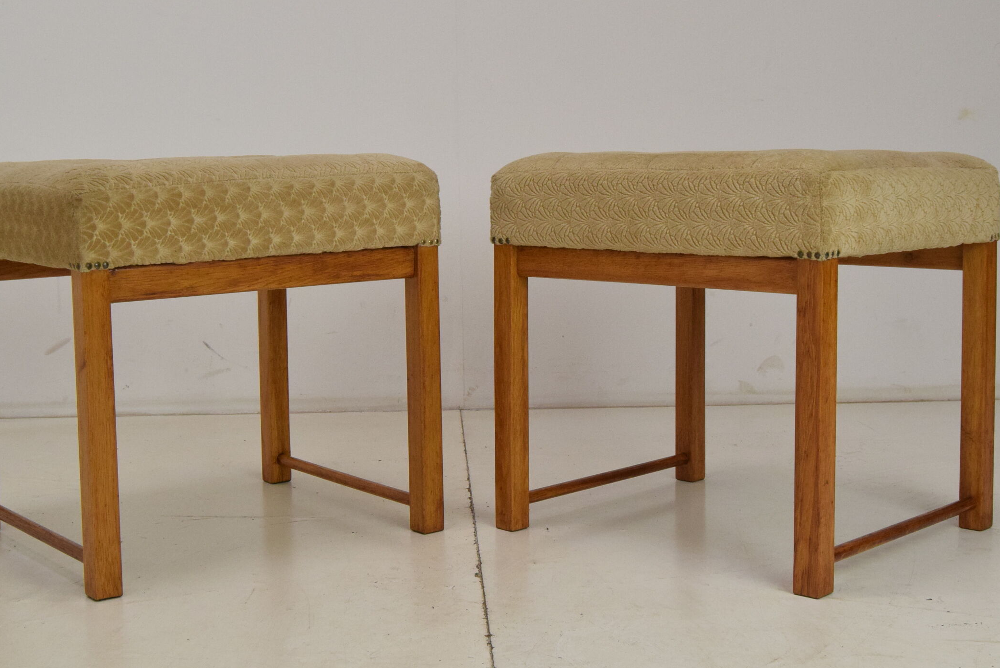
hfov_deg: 35.6
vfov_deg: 24.2
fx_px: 1557
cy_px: 282
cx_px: 471
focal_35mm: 56
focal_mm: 26
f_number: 9
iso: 1600
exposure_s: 1/320
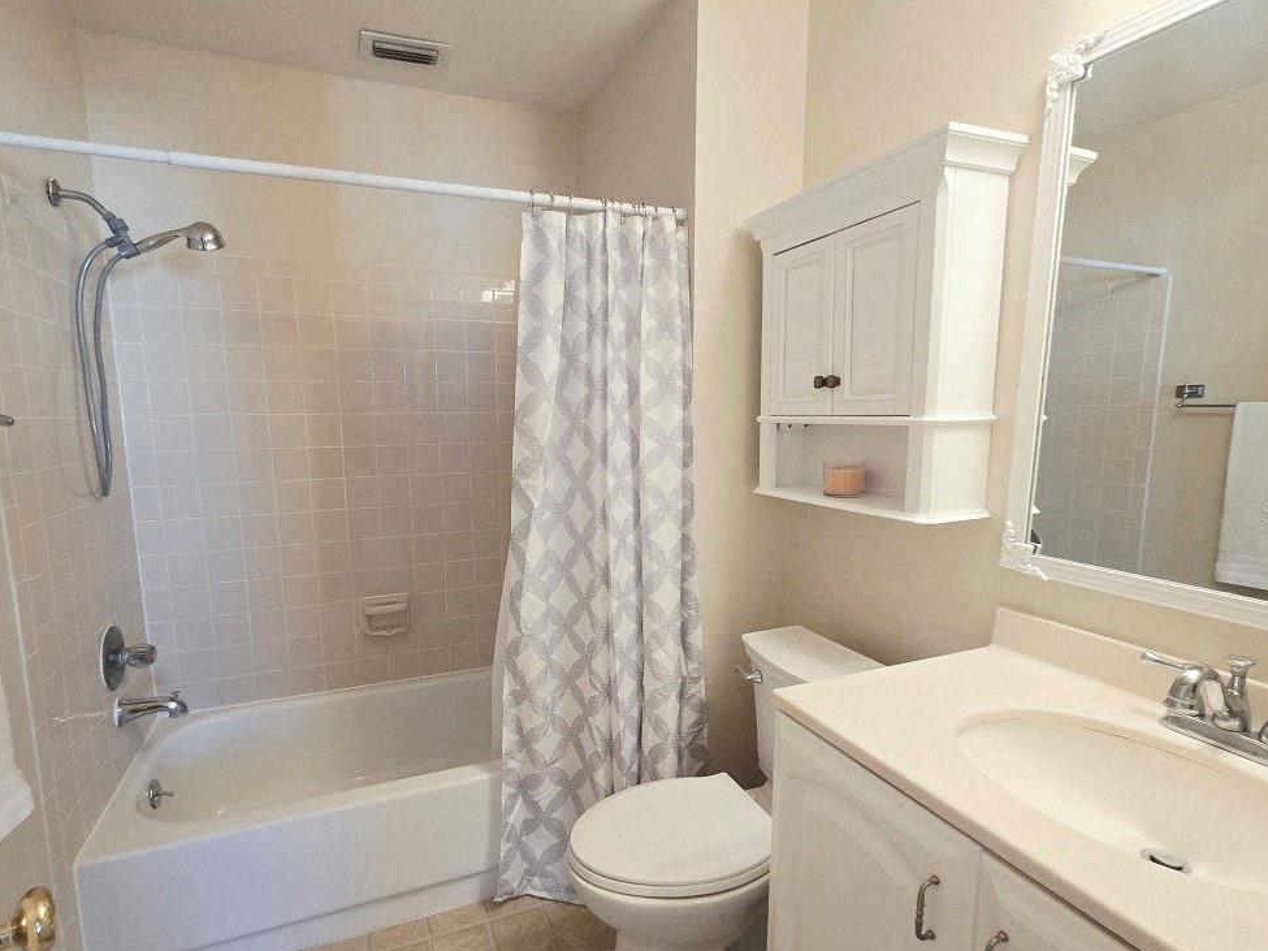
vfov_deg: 78.0
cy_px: 511
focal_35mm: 16
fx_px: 586
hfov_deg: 94.4
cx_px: 605
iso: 160
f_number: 2.2
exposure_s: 1/60
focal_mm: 2.2
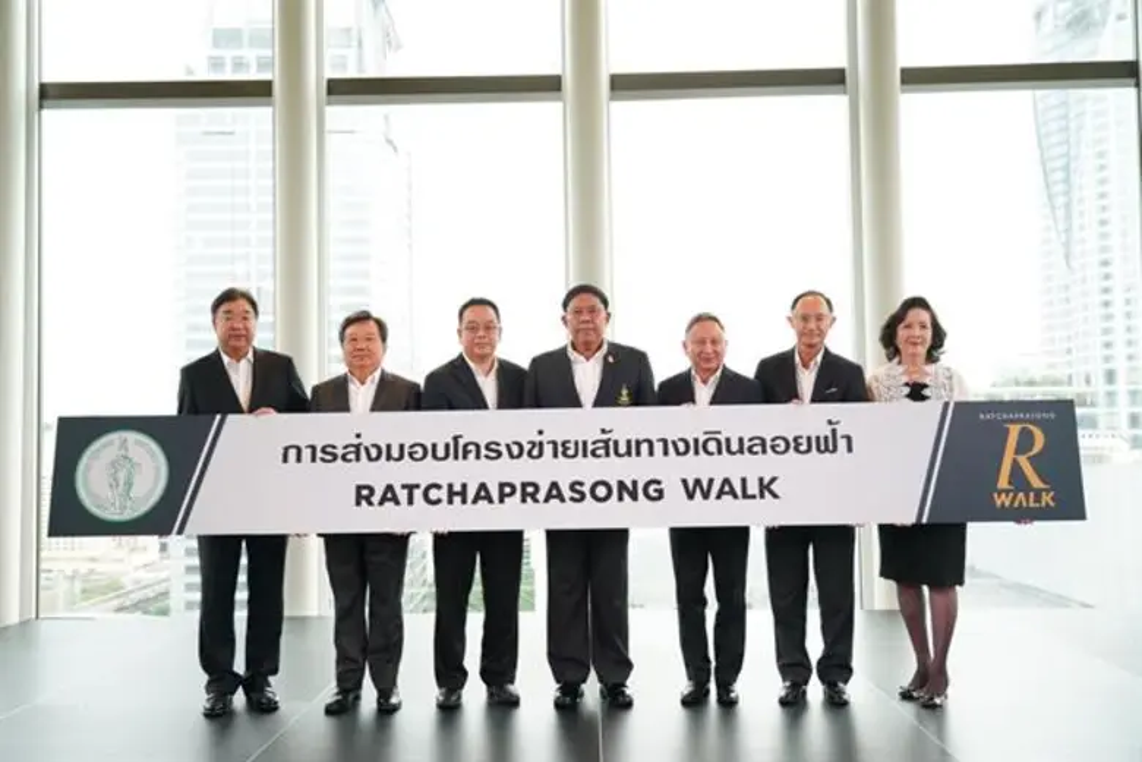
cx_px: 571
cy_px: 381
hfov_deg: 55.8
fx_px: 1078
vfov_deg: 38.9
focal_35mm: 34
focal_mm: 34
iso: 800
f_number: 4
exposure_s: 1/200
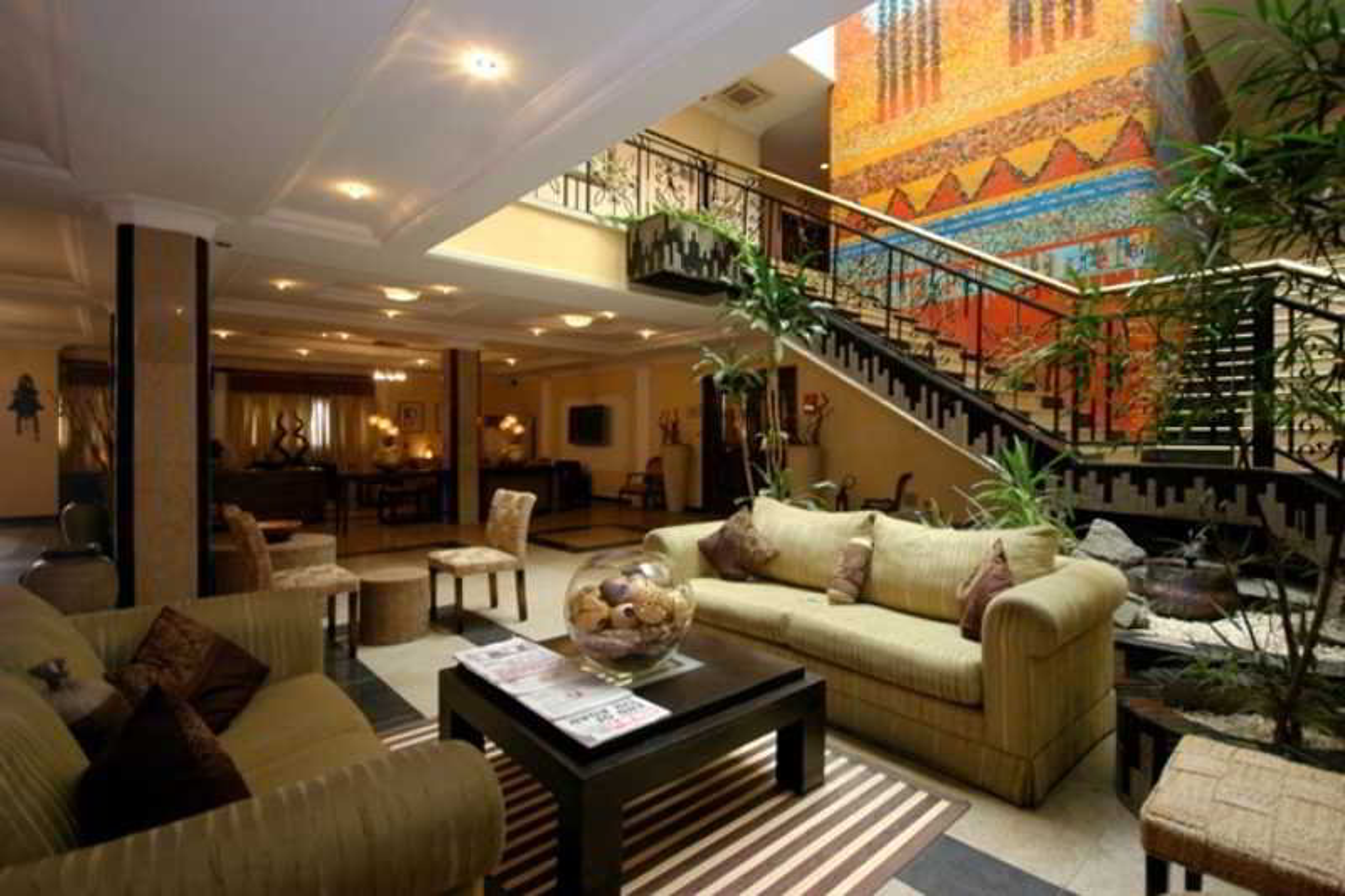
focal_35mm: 15
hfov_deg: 100.4
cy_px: 448
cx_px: 672
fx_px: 560
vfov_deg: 77.3
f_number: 4
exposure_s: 1/10
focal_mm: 10
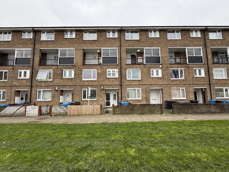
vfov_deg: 85.7
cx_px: 114
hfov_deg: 102.1
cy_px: 86
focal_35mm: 14
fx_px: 93
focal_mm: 2.22
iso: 40
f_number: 2.2
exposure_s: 1/102
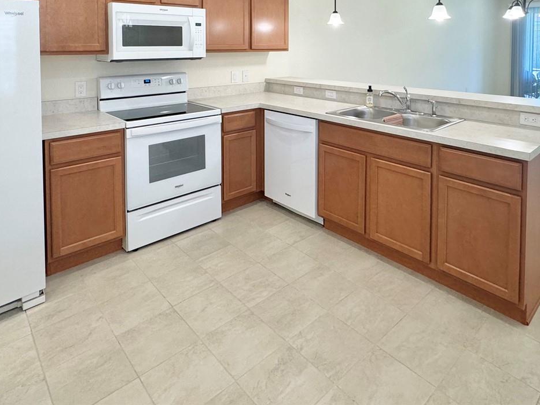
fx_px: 374
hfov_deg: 71.6
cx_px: 282
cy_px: 58
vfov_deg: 51.7
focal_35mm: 24
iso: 200
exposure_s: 1/120
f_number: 2.2
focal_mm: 2.22
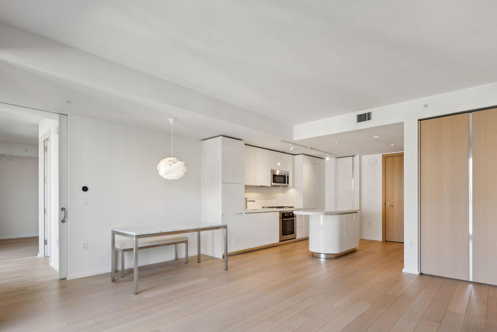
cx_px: 241
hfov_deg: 86.9
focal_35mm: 19
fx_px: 262
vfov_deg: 63.8
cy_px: 203
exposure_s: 1/60
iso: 400
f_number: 7.1
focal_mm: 14
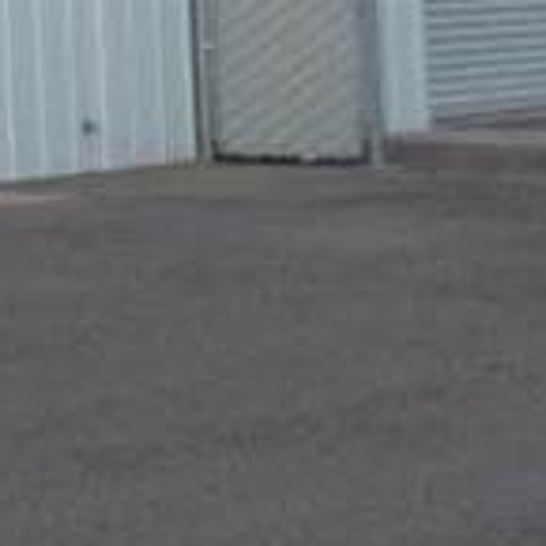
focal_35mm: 273
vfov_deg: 6.3
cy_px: -313
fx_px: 4872
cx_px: -1009
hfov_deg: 6.0
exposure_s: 1/20
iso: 64
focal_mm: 4.28
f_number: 2.4
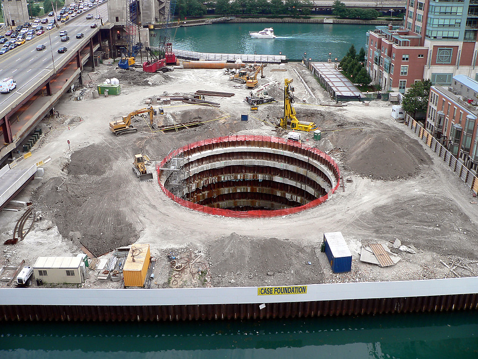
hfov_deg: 51.4
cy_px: 180
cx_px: 239
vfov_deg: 39.7
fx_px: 497
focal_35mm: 36
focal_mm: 6
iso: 80
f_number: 2.8
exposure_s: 1/80
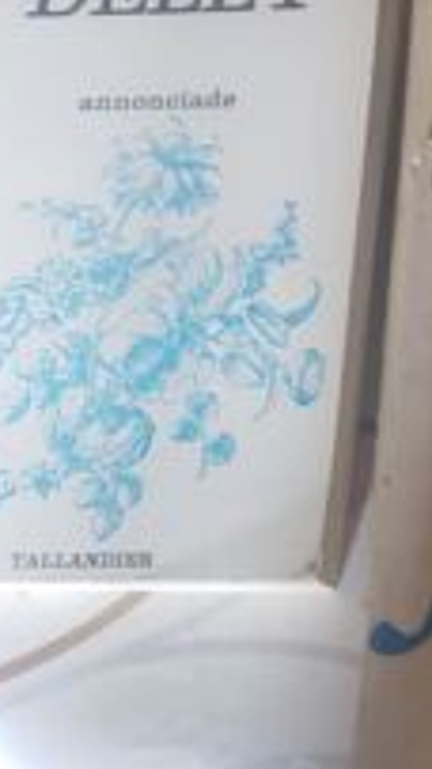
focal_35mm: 67
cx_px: 800
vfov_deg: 31.2
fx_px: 1366
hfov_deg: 15.3
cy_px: 242
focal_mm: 4.3
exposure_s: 1/10
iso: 400
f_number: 1.5
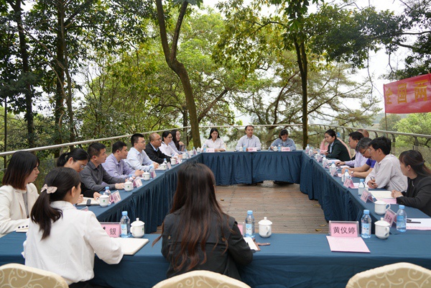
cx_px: 216
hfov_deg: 58.7
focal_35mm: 32
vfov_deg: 41.1
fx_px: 383
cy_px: 144
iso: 100
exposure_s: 1/160
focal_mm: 32
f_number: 4
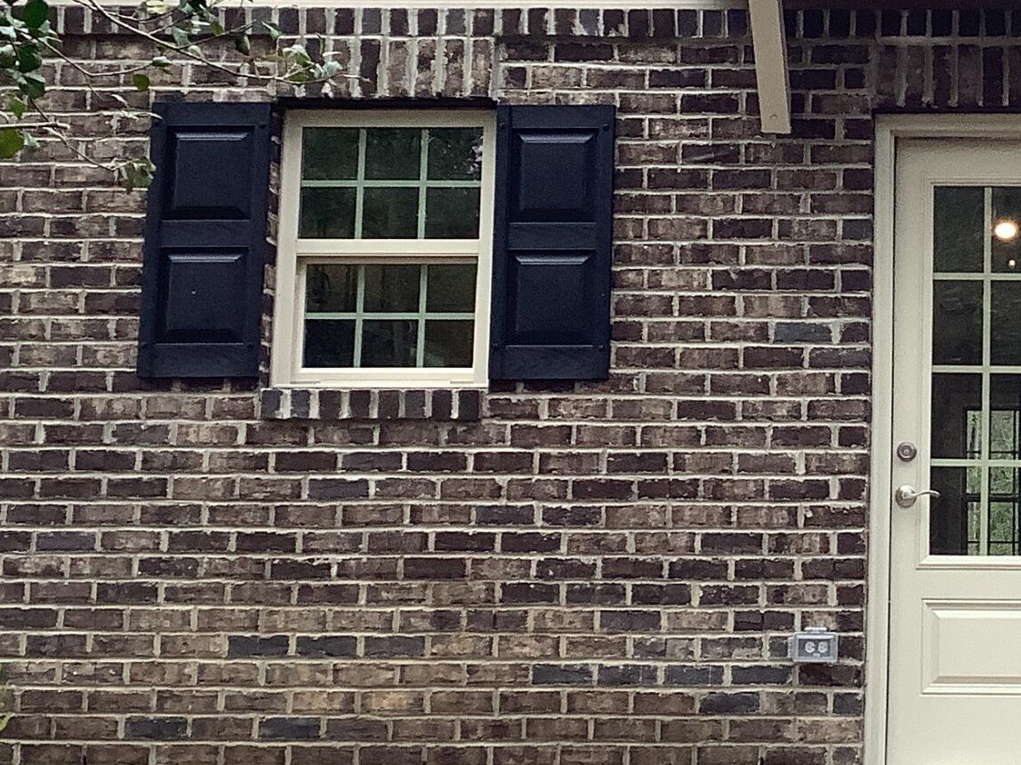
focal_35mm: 81
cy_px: 218
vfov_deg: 18.1
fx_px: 2389
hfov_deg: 23.3
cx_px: 985
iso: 64
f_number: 2.4
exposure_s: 1/120
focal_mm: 3.3
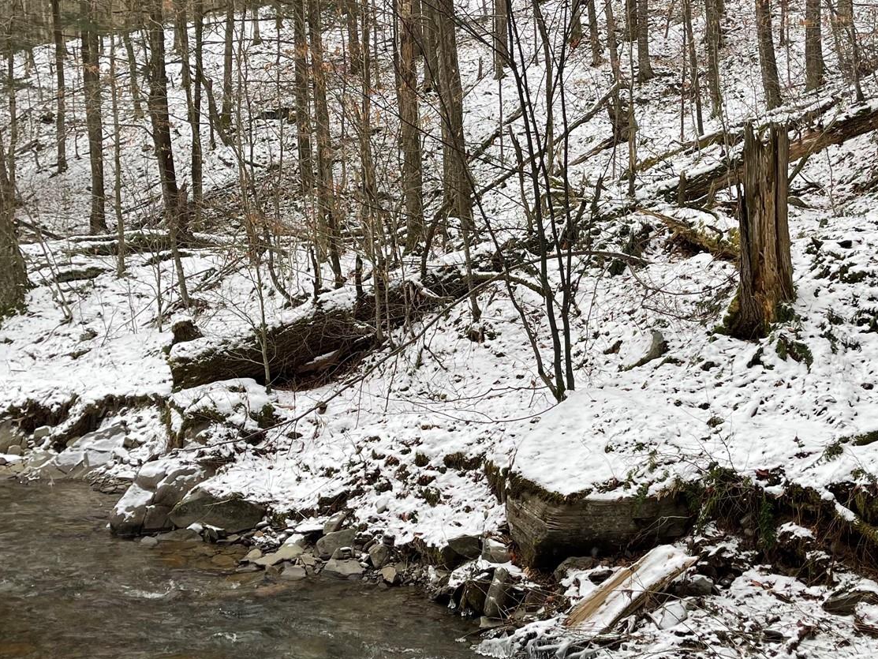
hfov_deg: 41.0
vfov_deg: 31.5
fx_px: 1167
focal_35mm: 46
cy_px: 290
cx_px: 529
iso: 32
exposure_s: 1/425
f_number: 1.6
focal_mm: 5.1
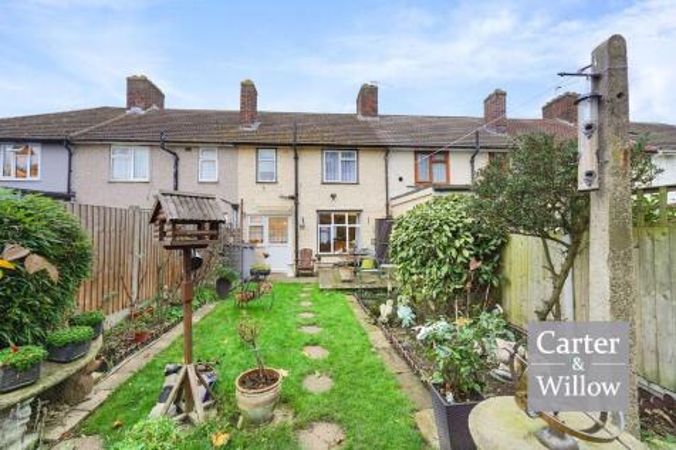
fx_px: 263
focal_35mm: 14
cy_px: 225
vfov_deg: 81.2
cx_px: 338
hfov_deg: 104.3
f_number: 8
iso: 400
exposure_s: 1/13
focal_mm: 14
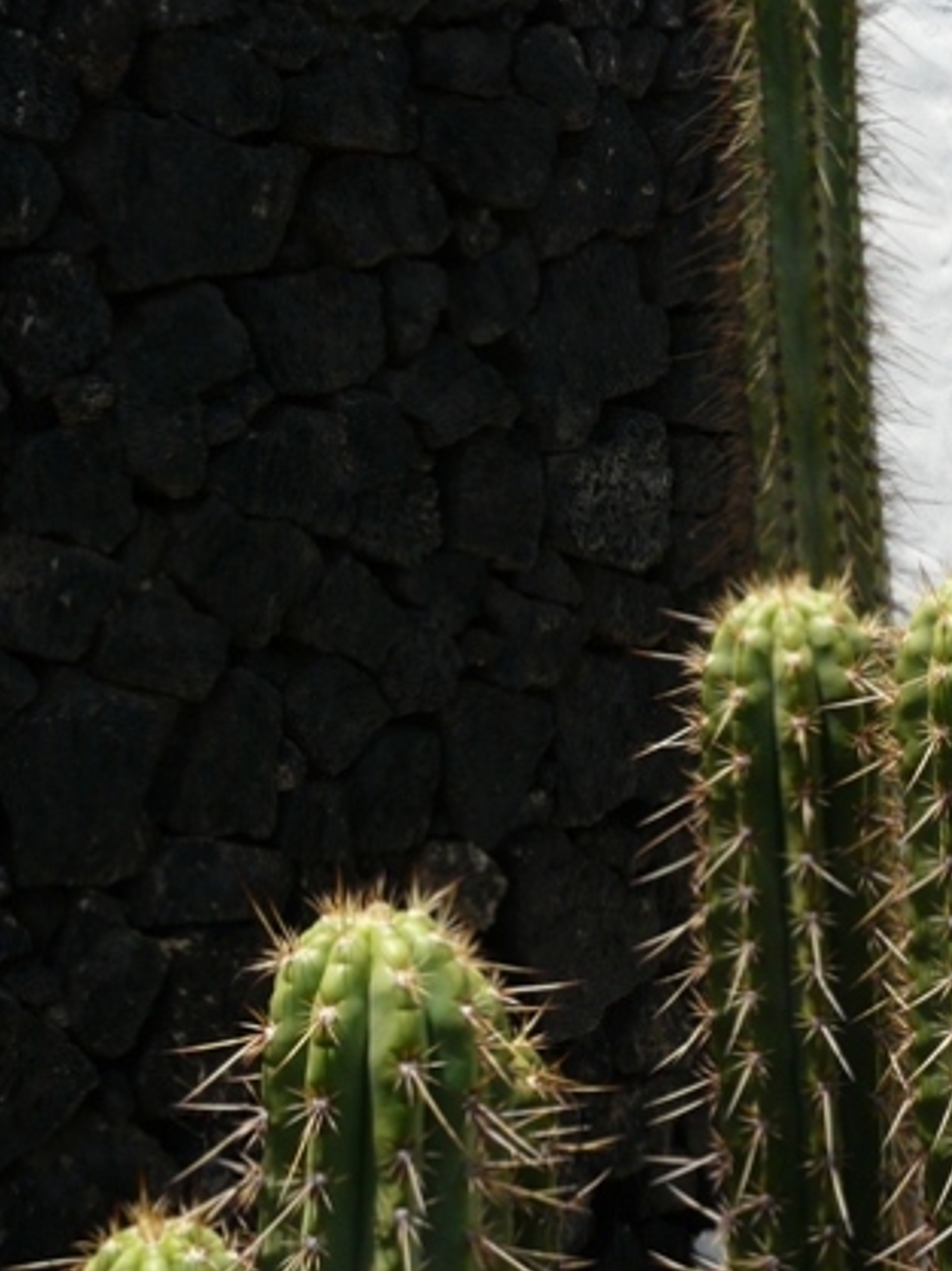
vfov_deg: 30.5
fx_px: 2276
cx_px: 780
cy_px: 271
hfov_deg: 23.2
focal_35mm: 62
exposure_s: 1/320
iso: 100
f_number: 5.6
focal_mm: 6.1
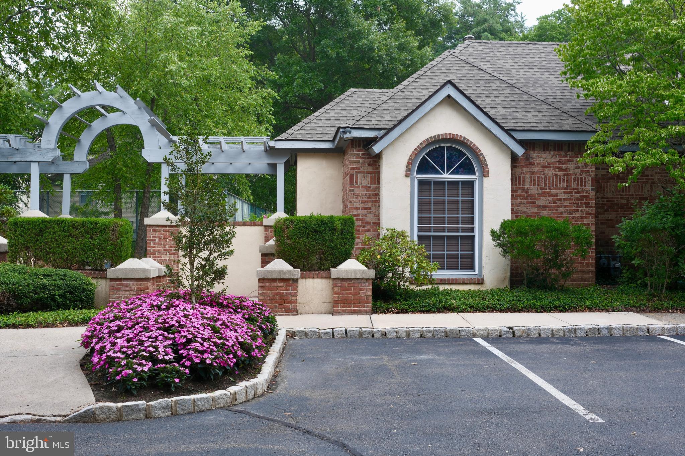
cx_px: 342
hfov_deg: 47.4
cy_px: 228
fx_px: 780
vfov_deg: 32.6
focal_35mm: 41
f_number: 6.4
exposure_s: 1/60
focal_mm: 27
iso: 125
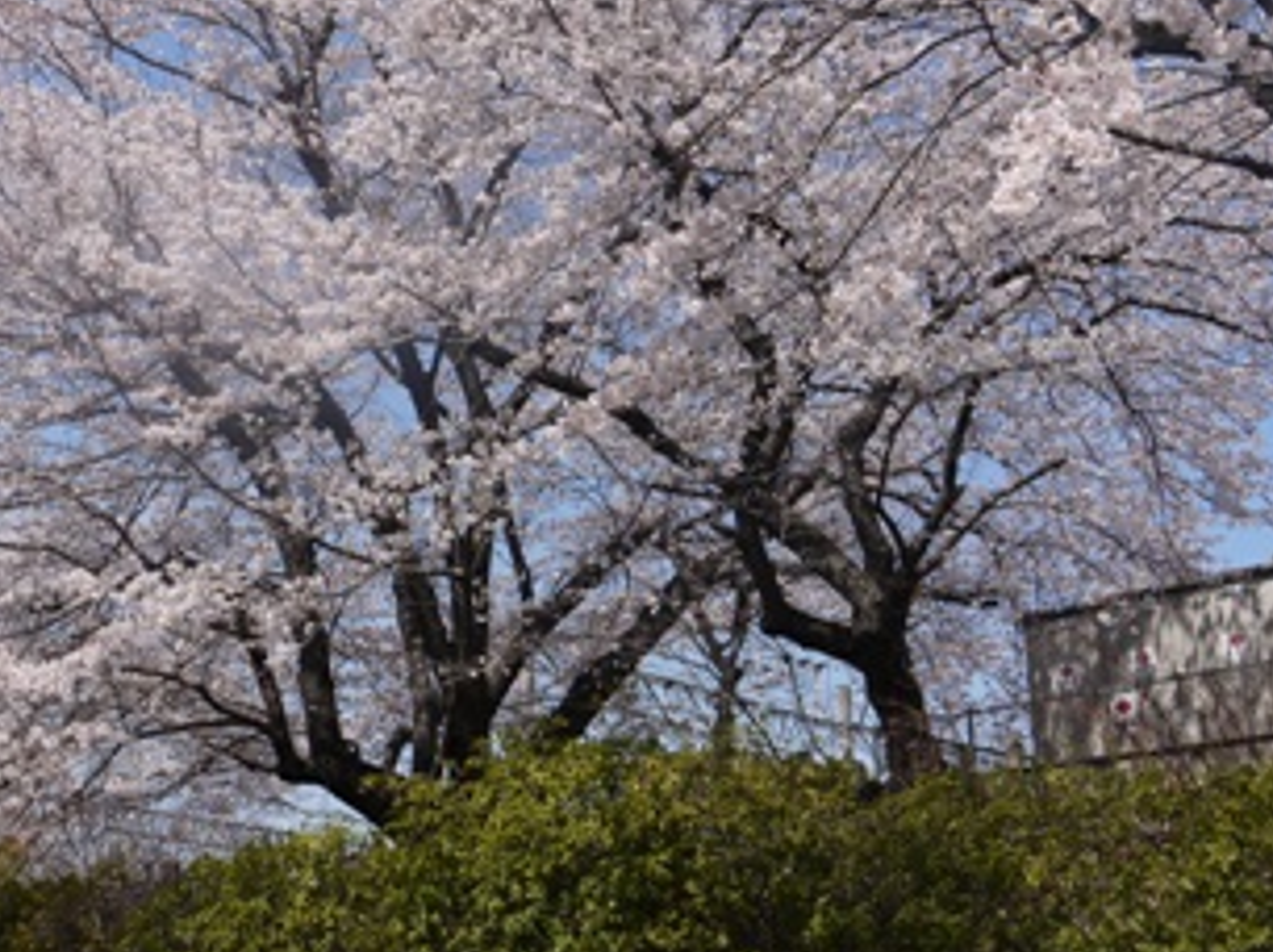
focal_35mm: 50
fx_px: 1837
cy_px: 359
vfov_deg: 28.9
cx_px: 447
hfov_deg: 37.9
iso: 100
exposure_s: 1/400
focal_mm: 17
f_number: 7.1
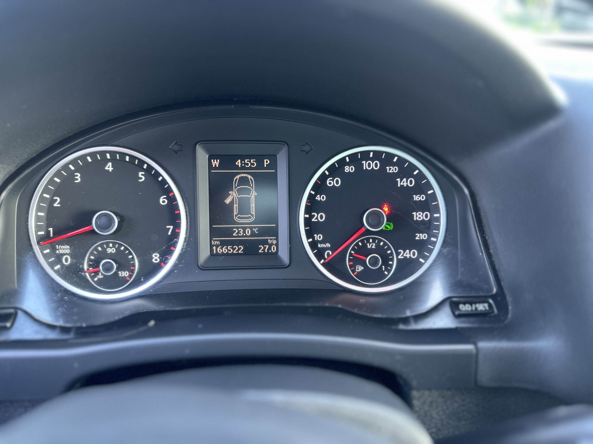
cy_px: 222
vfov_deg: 56.8
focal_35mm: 24
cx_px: 296
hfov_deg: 71.6
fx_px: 411
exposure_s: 1/60
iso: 400
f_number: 1.78
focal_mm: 6.86
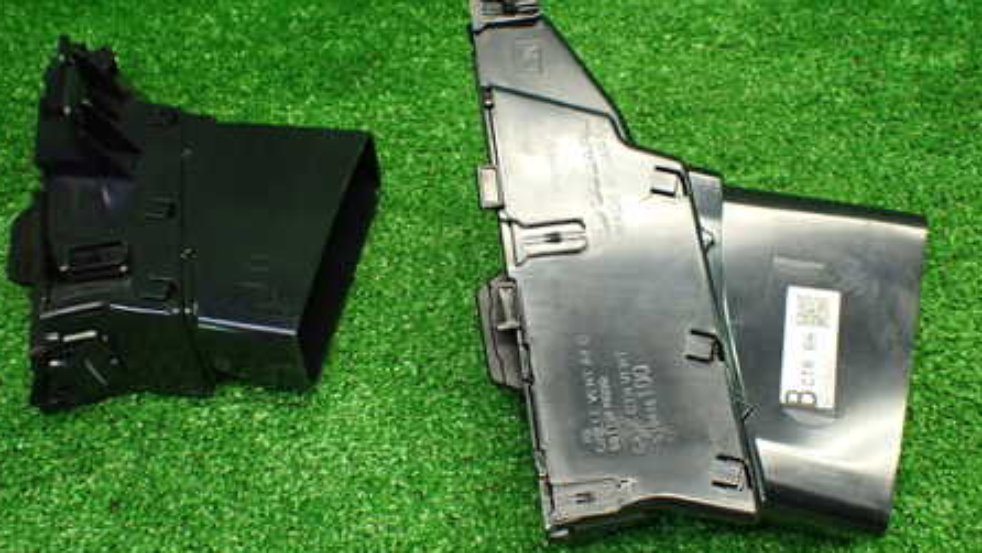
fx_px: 1146
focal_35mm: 44
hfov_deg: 46.4
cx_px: 489
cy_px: 300
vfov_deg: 27.1
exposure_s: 1/125
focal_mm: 5.4
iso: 640
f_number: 2.3
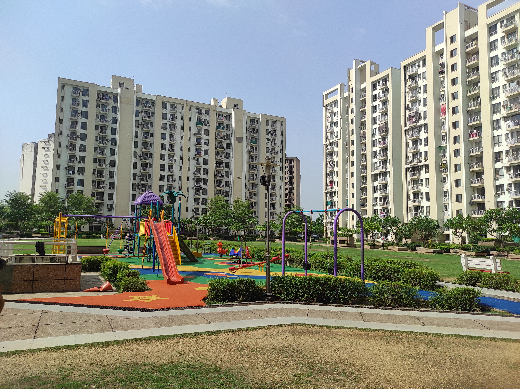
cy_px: 194
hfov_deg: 69.4
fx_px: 375
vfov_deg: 54.8
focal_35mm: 25
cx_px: 260
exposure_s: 1/1977
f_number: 1.89
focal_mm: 5.43
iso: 100
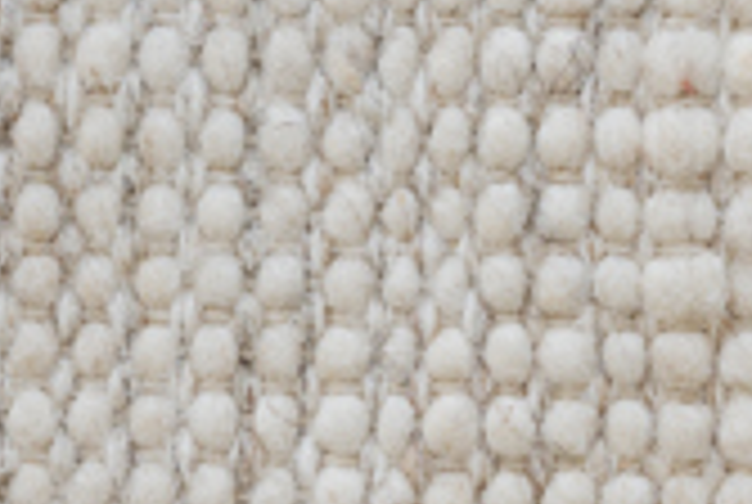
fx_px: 8496
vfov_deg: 3.4
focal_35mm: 406
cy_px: 695
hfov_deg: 5.1
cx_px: 775
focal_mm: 85
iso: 160
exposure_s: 1/125
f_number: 3.5
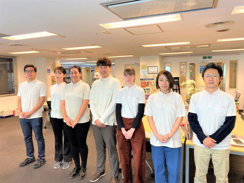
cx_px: 122
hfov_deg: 67.3
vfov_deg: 53.1
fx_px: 183
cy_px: 92
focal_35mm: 26
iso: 100
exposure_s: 1/100
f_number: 1.8
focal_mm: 4.25
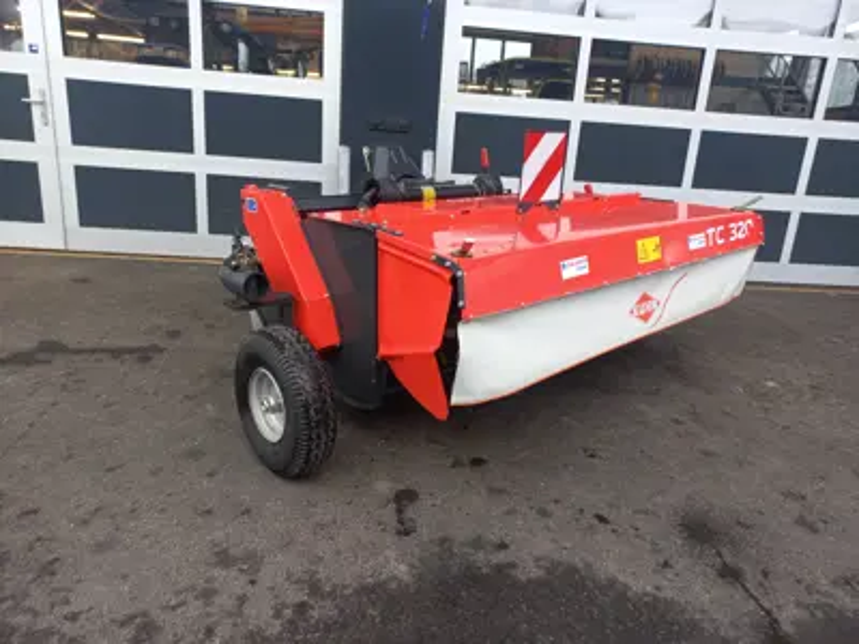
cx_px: 430
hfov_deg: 69.4
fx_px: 620
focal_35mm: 25
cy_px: 322
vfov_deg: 54.9
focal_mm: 4.6
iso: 32
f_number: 1.8
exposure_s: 1/50
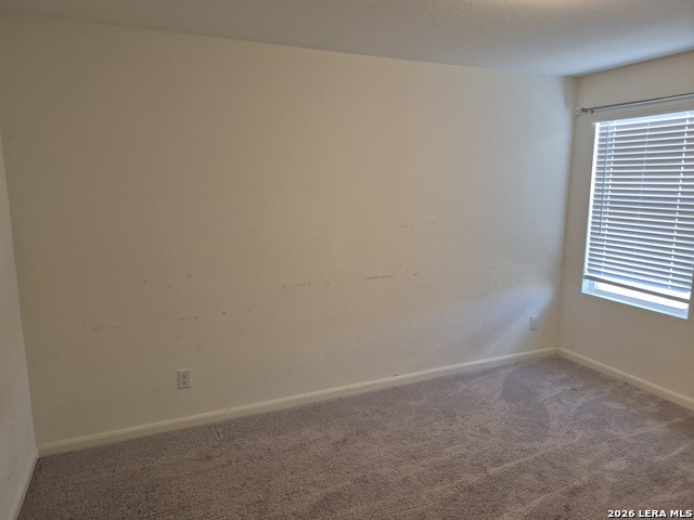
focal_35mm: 23
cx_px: 347
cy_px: 260
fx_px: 461
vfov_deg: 58.9
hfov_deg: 73.9
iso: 200
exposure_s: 1/120
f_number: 1.8
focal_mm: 5.4
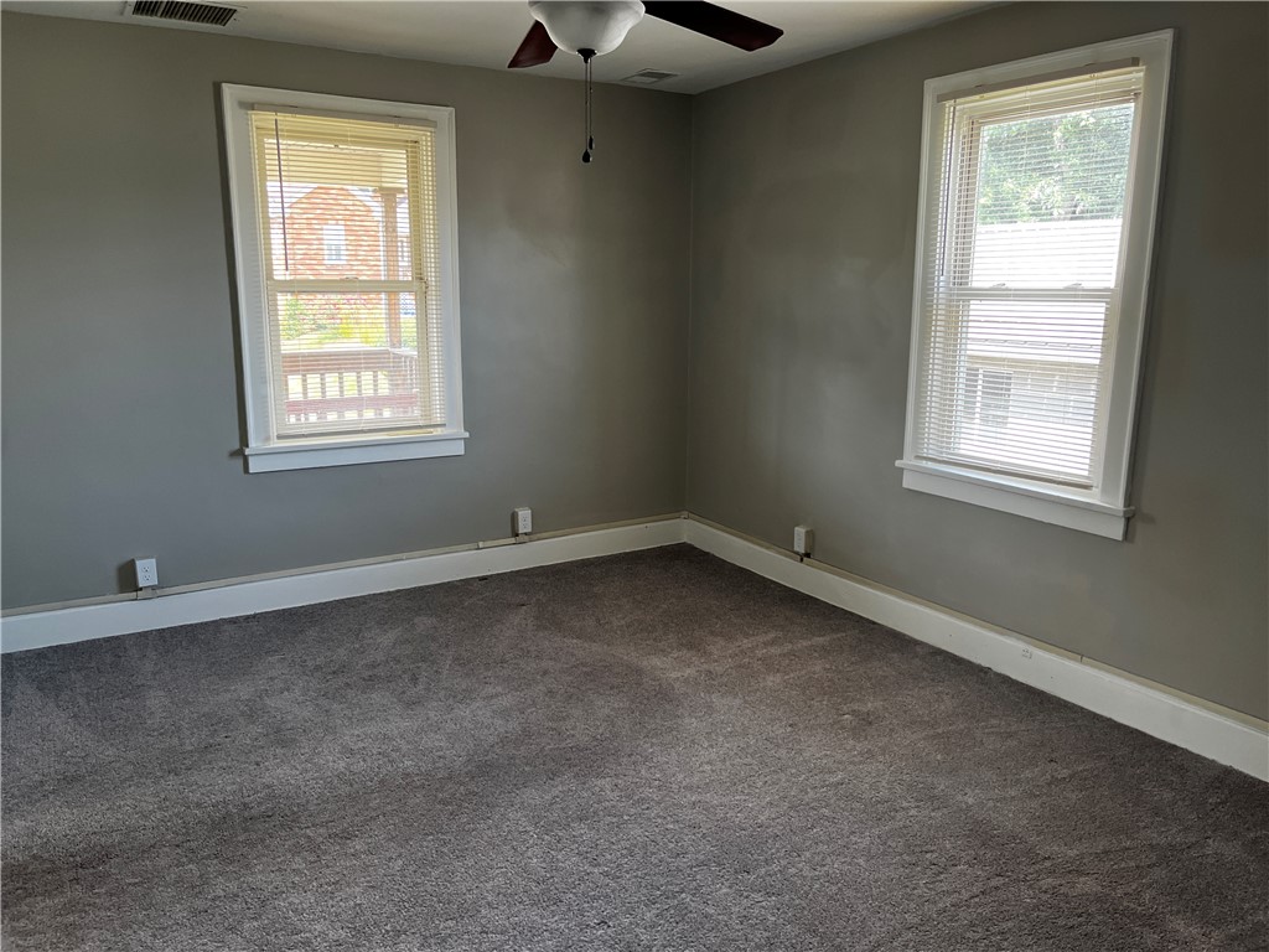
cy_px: 476
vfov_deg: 53.1
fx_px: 953
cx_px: 634
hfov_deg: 67.3
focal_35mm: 26
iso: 125
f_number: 1.6
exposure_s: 1/121
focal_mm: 5.1
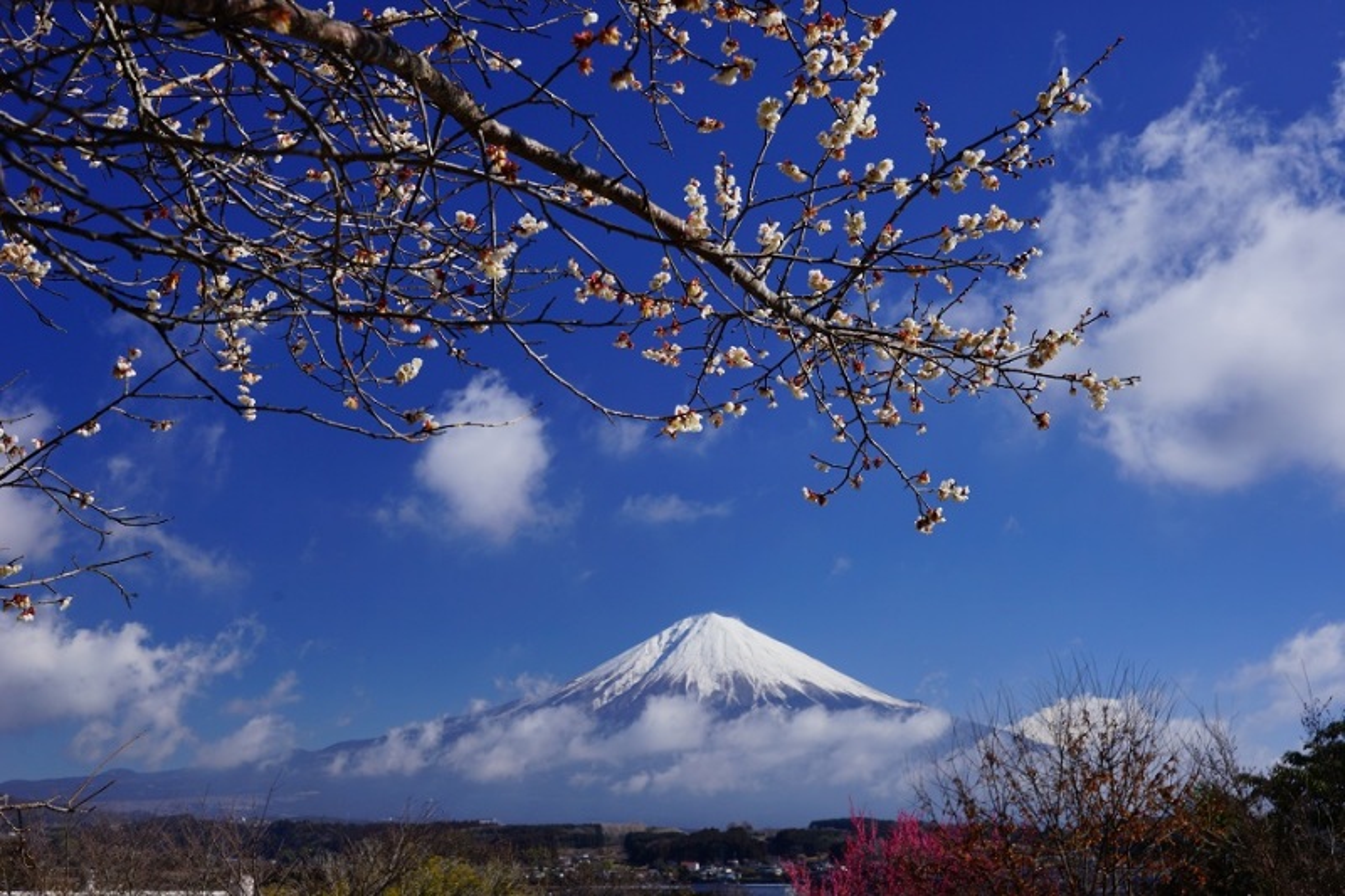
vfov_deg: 37.8
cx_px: 672
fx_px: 1307
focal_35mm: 35
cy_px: 448
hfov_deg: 54.4
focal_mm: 35
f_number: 11
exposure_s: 1/100
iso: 100
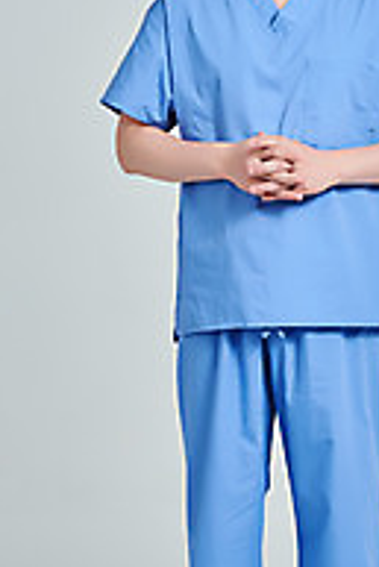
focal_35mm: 145
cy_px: 267
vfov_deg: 14.1
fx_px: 2286
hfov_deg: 9.5
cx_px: 286
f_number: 14
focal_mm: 70
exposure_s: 1/125
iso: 100
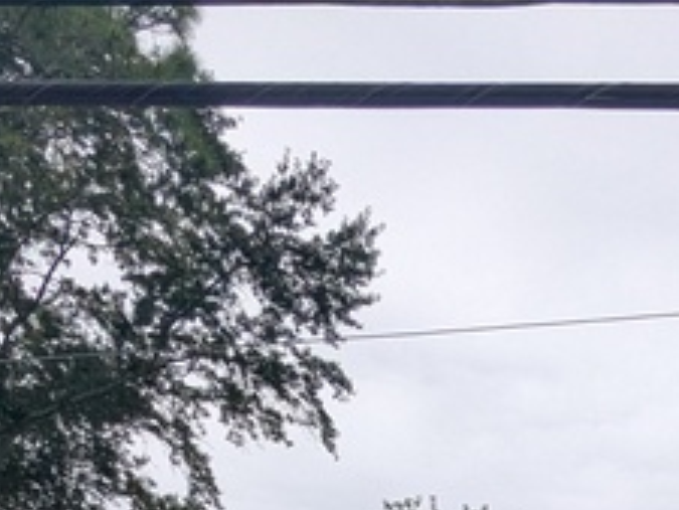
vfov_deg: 19.5
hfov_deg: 30.3
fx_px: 1119
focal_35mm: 57
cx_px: 745
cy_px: 905
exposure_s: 1/1350
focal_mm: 2.35
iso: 50
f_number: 2.2
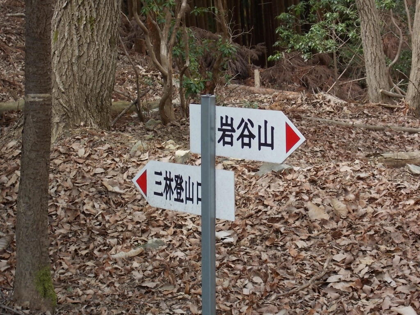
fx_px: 1371
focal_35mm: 113
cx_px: 210
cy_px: 158
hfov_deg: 17.4
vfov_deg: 13.1
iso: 80
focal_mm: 20.1
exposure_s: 1/60
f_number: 6
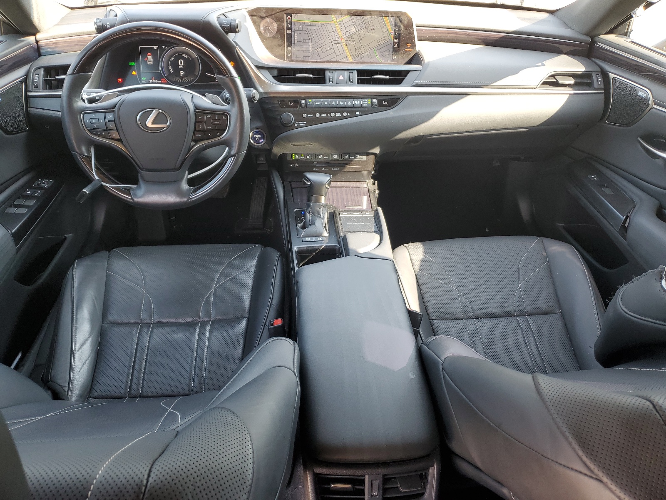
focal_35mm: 26
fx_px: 500
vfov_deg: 53.1
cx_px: 333
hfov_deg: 67.3
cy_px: 250
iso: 52
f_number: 1.5
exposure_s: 1/60.2
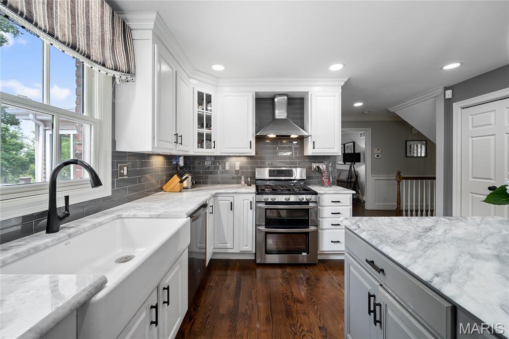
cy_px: 170
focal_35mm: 13
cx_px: 254
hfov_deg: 108.3
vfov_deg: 85.4
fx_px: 184
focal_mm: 13
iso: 400
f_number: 7.1
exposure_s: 1/20
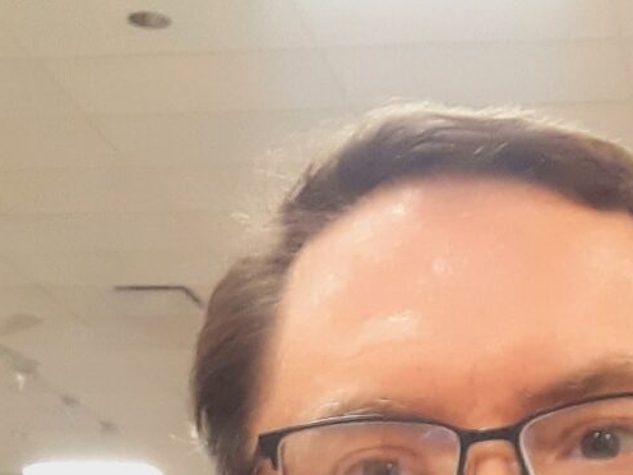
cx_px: 392
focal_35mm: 99
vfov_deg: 13.9
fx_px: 1810
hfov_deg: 19.8
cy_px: 733
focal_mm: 2.66
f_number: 2
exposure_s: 1/24
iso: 250
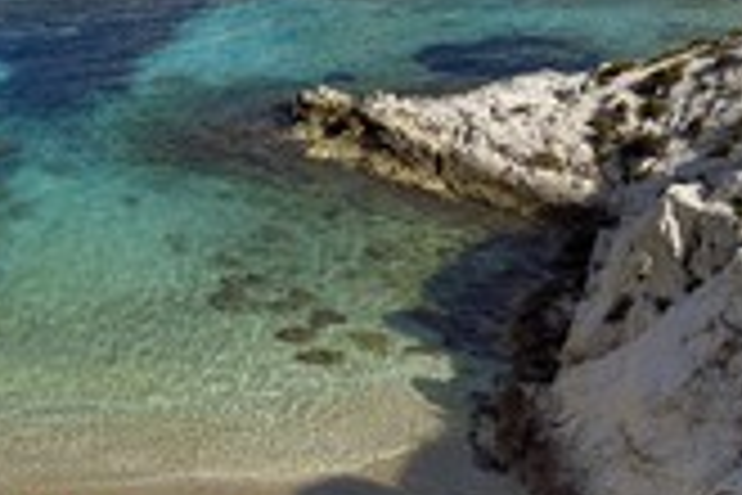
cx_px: 18
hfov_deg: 30.8
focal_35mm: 61
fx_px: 1257
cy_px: 108
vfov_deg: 22.0
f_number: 10
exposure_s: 1/400
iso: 200
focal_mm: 24
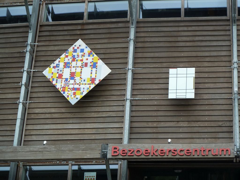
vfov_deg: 10.1
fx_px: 1019
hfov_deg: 13.4
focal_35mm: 147
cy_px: 90
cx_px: 120
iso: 125
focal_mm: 24.1
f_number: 4.5
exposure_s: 1/60
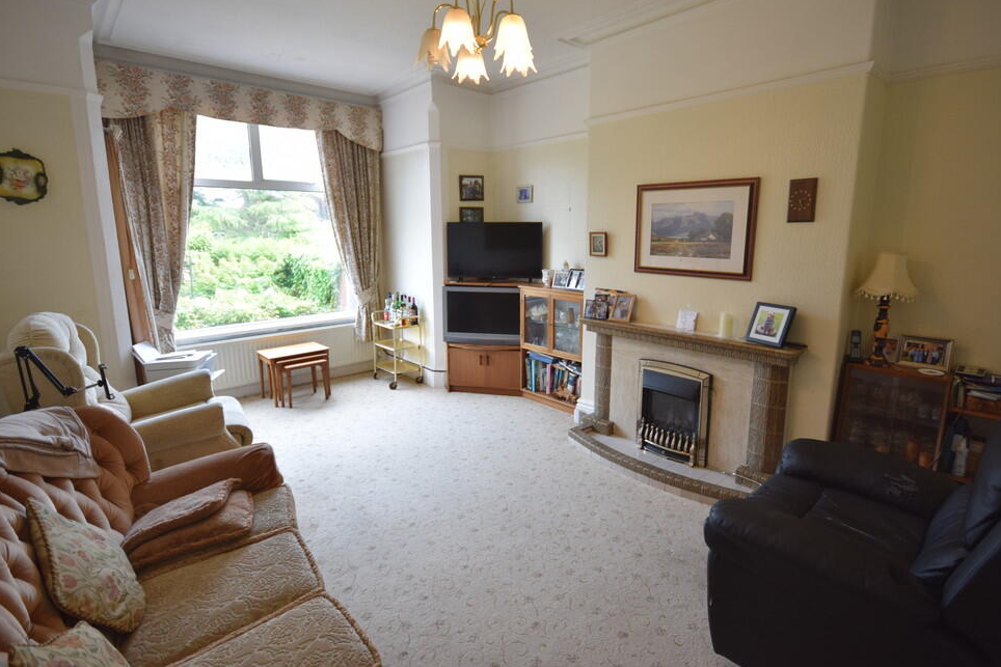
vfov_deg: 68.8
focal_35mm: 18
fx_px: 488
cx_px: 509
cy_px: 317
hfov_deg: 91.5
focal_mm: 11
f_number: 5
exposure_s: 1/100
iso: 400
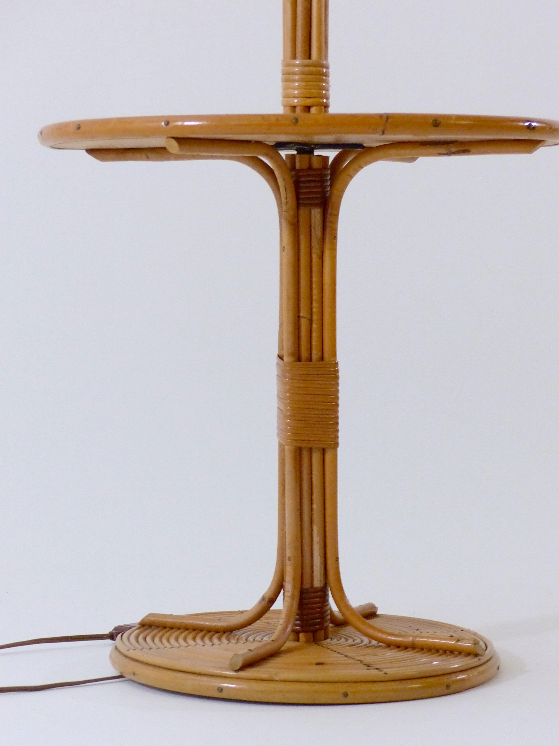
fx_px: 2175
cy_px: 413
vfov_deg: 19.4
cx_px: 328
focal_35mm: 101
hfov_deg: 14.6
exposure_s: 1/40
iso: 400
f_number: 2.8
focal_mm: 15.5
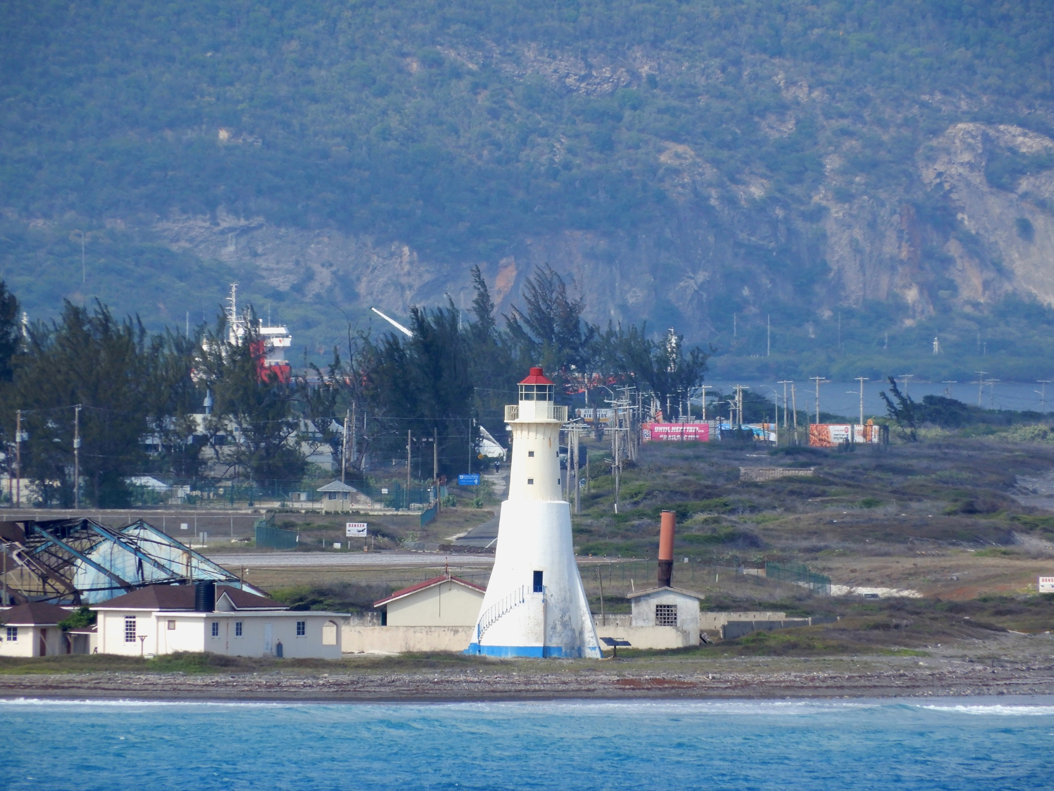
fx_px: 25580
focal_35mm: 840
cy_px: 396
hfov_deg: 2.4
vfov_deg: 1.8
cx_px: 527
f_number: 6.9
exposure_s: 1/320
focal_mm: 151
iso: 80
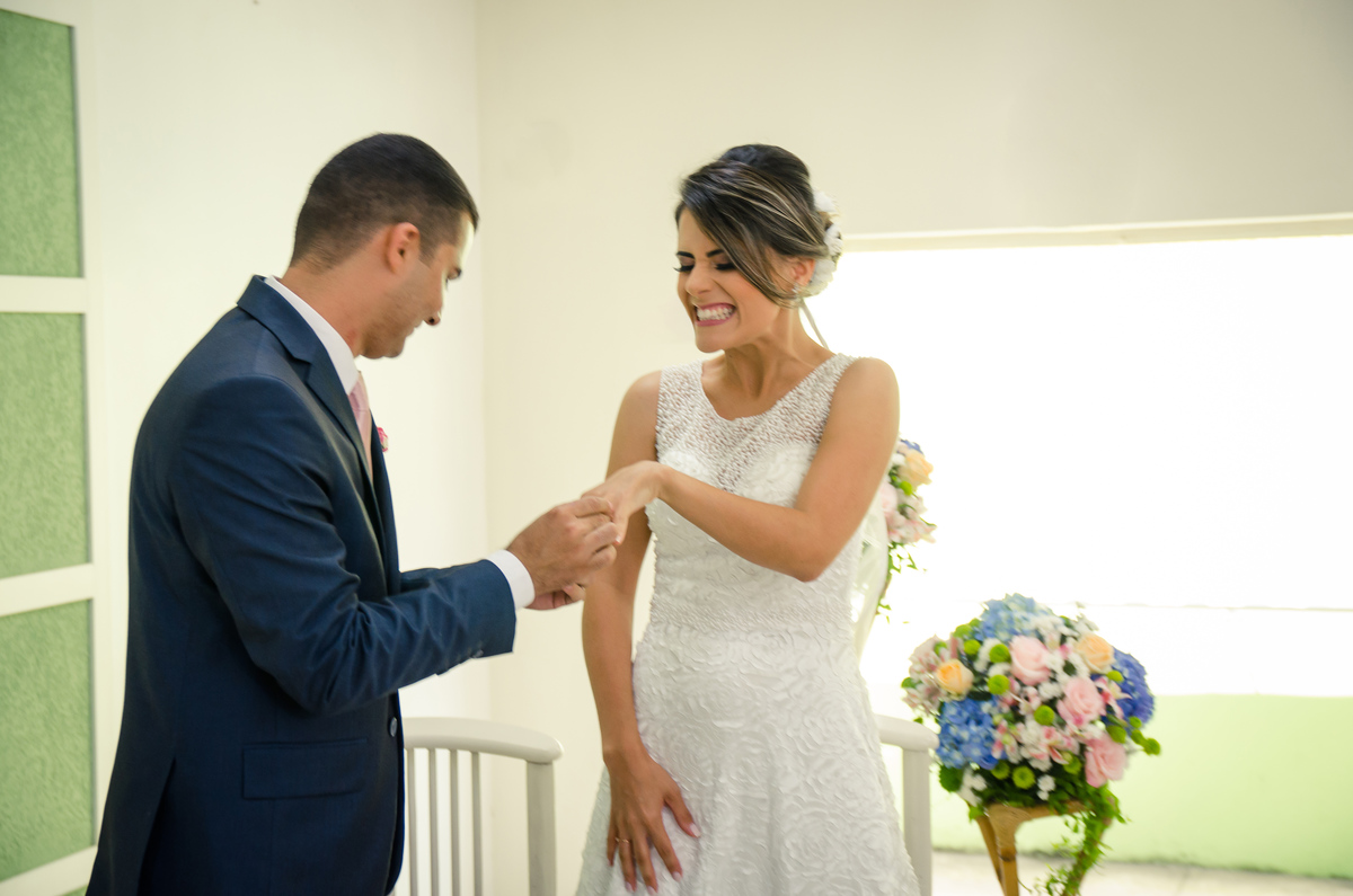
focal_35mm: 68
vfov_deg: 20.1
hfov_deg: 29.9
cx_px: 676
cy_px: 448
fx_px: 2532
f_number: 4
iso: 400
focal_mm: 45
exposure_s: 1/100
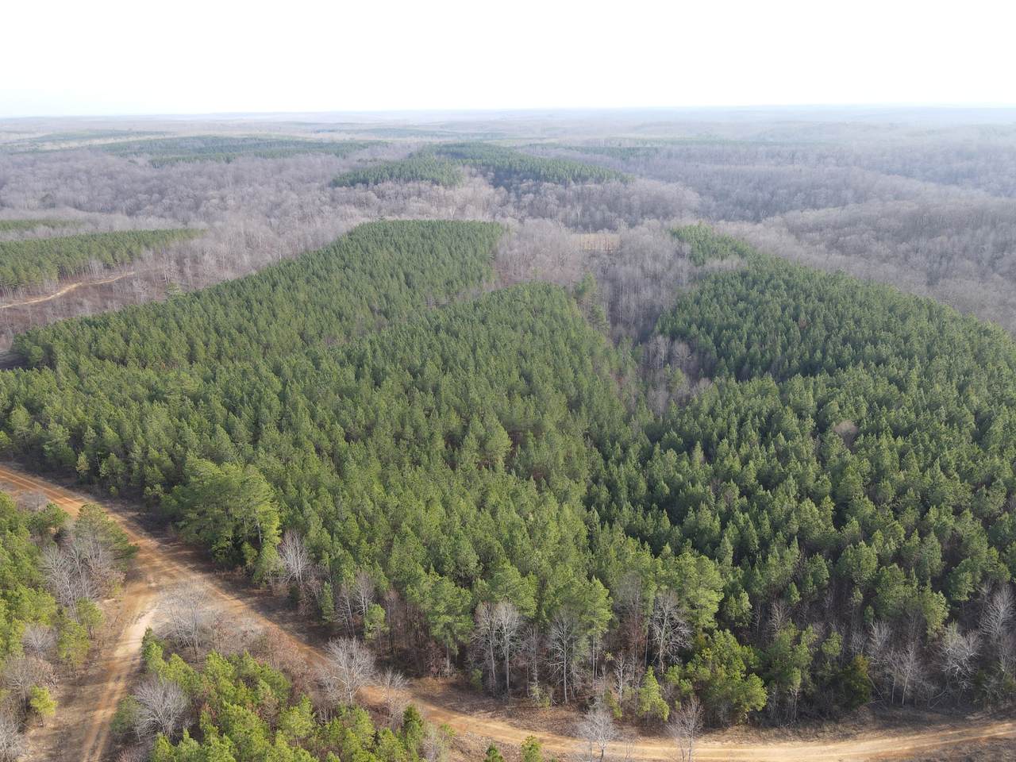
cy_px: 381
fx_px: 704
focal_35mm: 24
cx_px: 508
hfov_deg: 71.6
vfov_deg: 56.8
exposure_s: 1/160
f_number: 2.8
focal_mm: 4.5
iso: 100
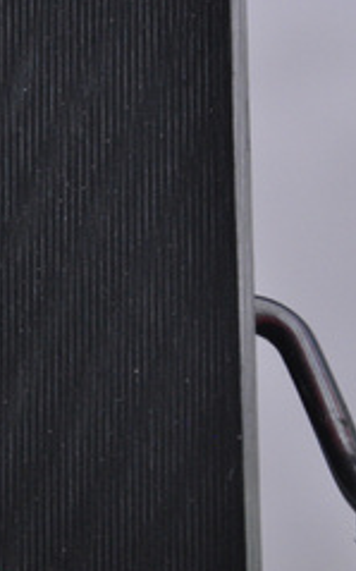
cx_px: -79
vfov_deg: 7.0
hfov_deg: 4.3
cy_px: 309
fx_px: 4696
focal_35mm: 302
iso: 3200
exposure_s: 1/125
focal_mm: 105
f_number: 9.5
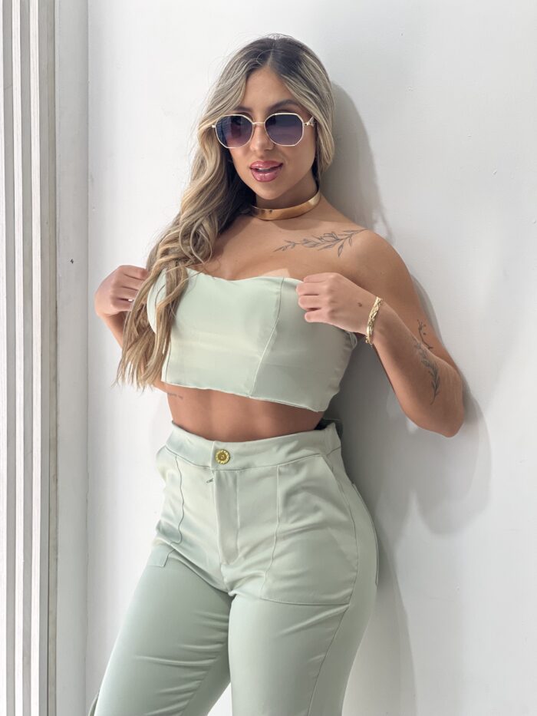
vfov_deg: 25.3
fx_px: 1592
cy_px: 358
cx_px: 268
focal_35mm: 77
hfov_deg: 19.1
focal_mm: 9
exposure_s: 1/120
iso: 100
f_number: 2.8
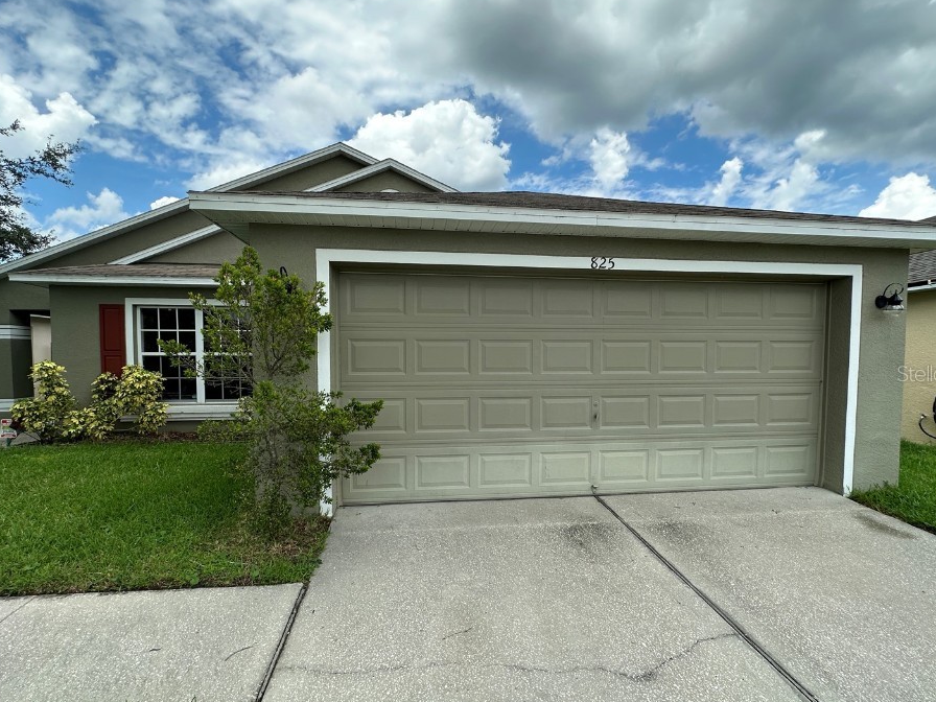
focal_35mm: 16
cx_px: 461
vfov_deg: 78.0
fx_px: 433
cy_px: 373
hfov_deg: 94.5
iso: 50
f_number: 2.2
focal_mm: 2.22
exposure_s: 1/1062
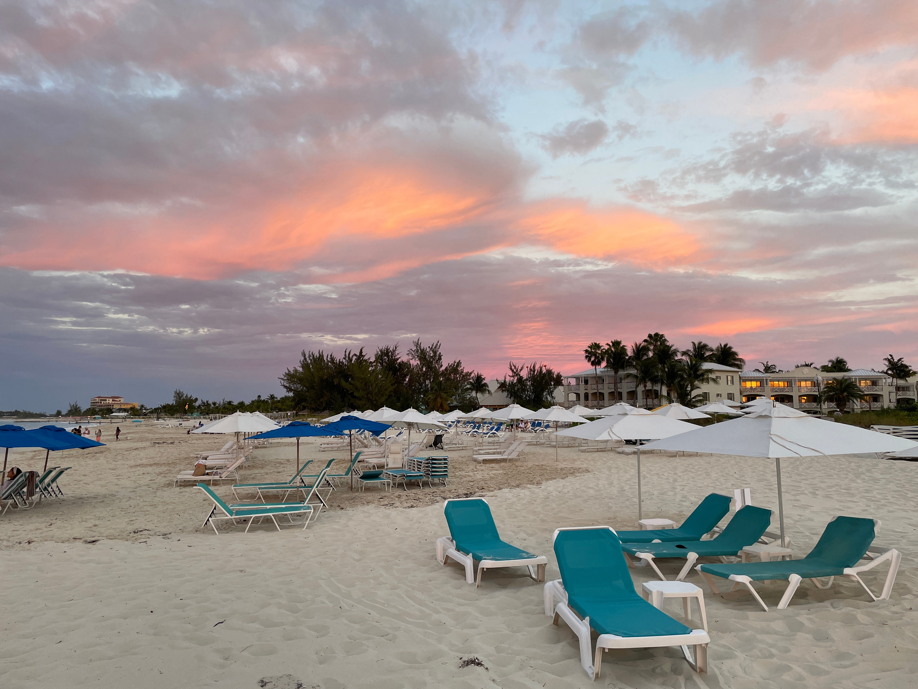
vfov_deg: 53.1
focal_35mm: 26
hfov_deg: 67.3
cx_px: 459
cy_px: 344
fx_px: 690
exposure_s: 1/121
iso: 80
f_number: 1.6
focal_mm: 4.2
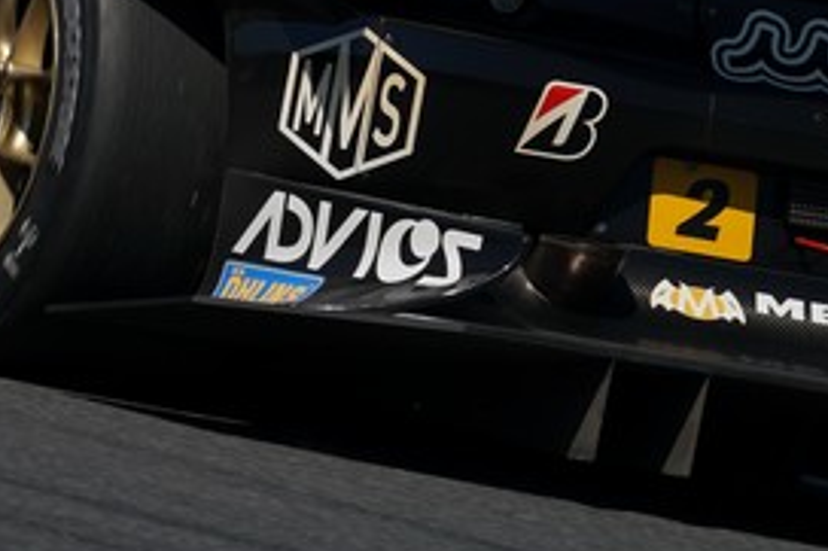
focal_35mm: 1587
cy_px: 9
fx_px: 36478
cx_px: -107
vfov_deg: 0.9
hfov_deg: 1.3
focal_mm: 600
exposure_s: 1/1000
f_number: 9
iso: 200
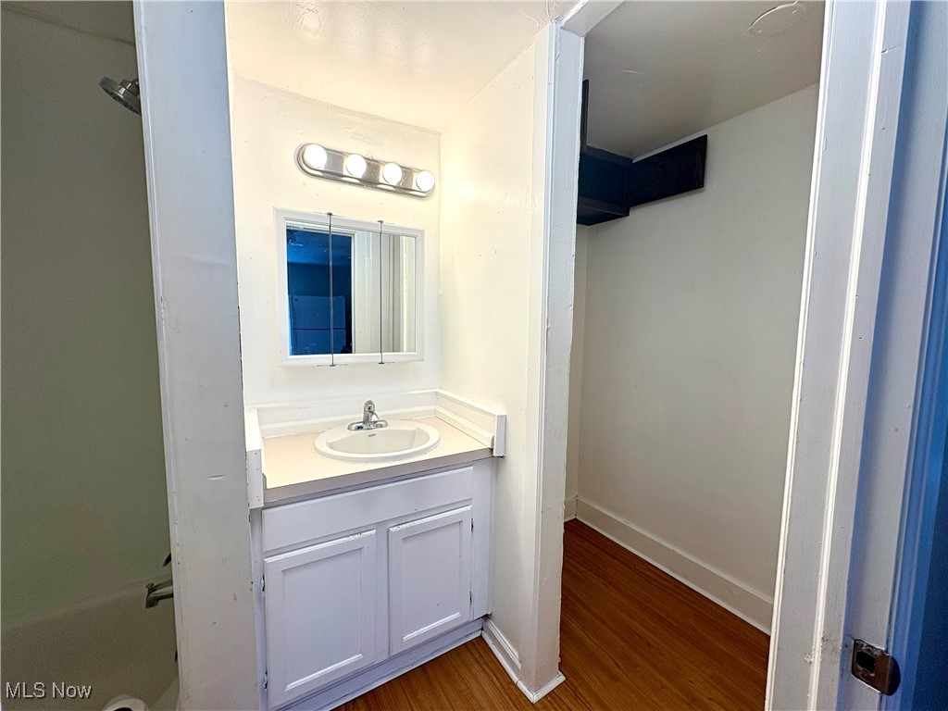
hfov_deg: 102.1
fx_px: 383
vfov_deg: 85.7
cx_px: 474
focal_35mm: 14
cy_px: 356
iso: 50
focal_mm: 2.22
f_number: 2.2
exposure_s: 1/120
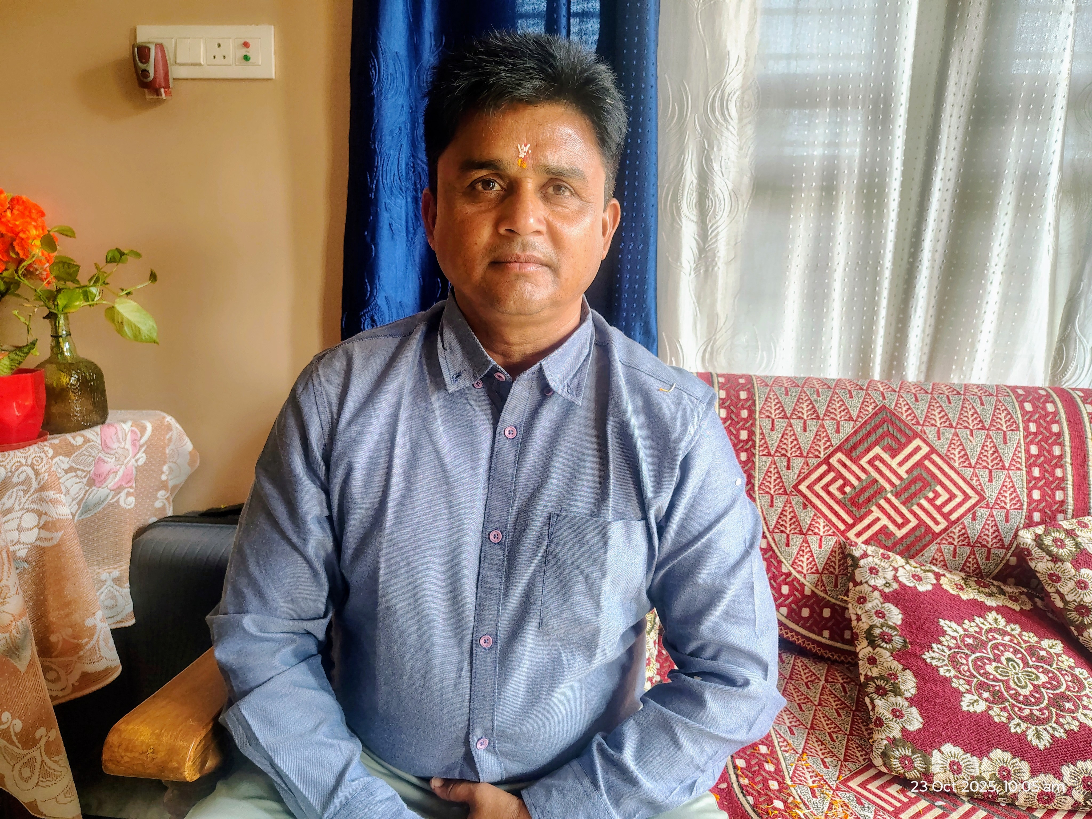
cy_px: 410
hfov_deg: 71.6
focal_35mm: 24
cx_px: 546
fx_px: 757
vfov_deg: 56.8
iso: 744
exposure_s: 1/100
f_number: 1.8
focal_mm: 5.56
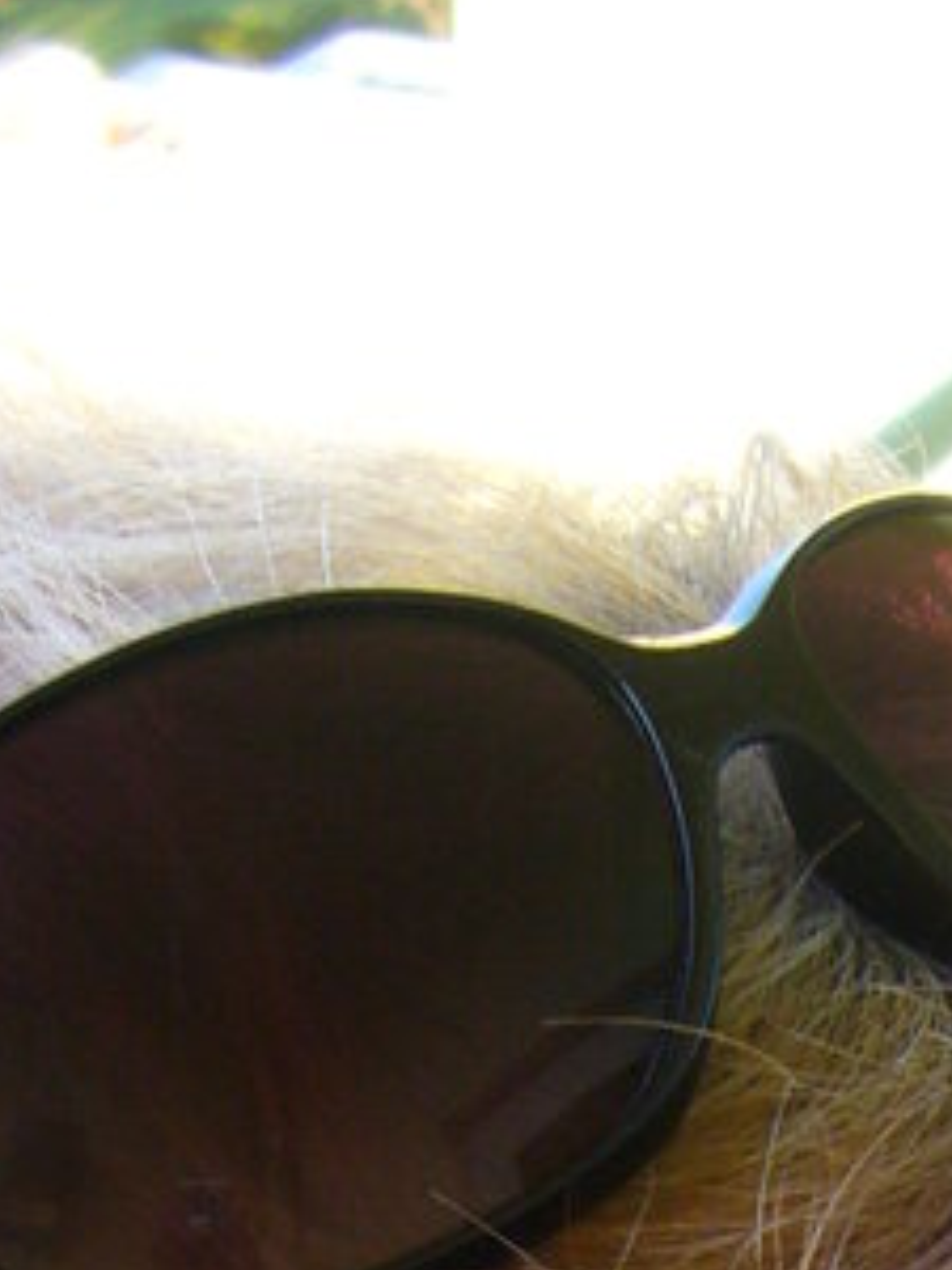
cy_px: 2278
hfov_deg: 10.6
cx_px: 736
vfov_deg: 12.8
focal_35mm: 140
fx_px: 5134
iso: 100
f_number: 2.8
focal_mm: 5.8
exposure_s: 1/100
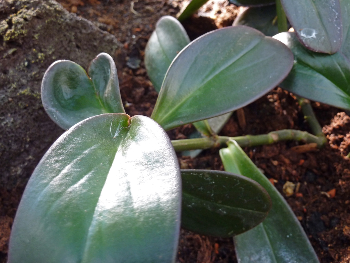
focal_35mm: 35
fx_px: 354
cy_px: 132
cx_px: 175
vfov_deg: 40.7
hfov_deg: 52.6
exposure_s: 1/30
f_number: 3.5
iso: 160
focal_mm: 5.7
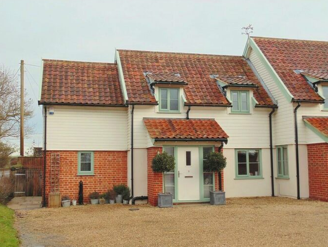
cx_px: 162
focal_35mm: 43
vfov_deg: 33.6
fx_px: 408
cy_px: 124
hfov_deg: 43.8
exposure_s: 1/250
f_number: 3.6
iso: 80
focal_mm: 7.4
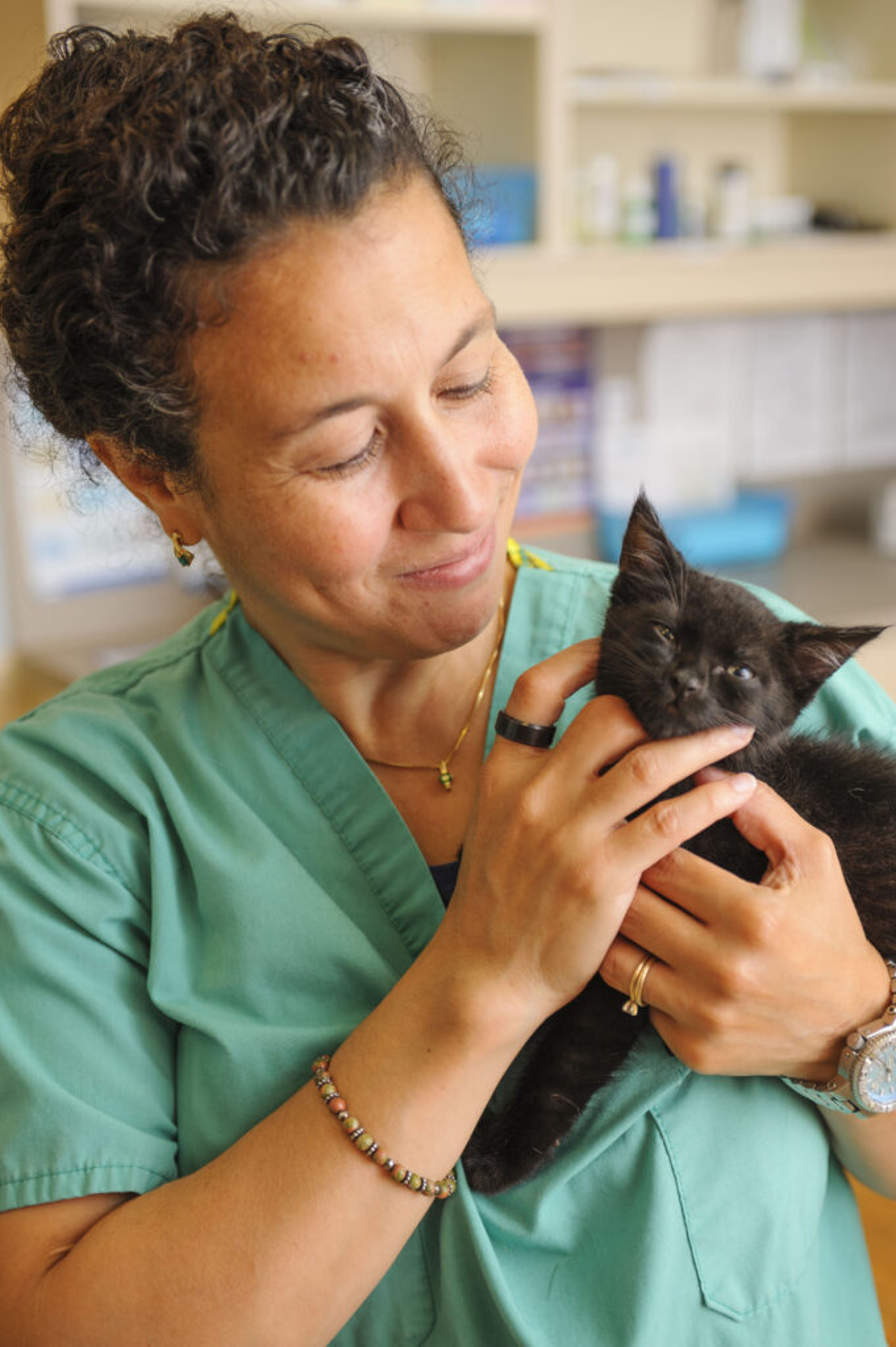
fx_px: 1870
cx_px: 448
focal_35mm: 50
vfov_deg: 39.6
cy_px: 674
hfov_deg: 26.9
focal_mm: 50
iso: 200
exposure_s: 1/160
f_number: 4.5
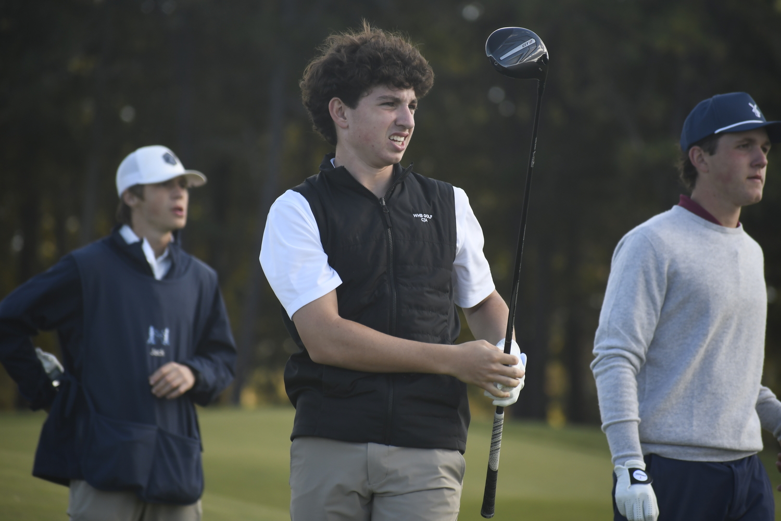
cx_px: 390
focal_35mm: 315
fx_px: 6833
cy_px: 260
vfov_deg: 4.4
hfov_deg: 6.5
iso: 400
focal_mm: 210
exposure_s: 1/640
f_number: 5.6
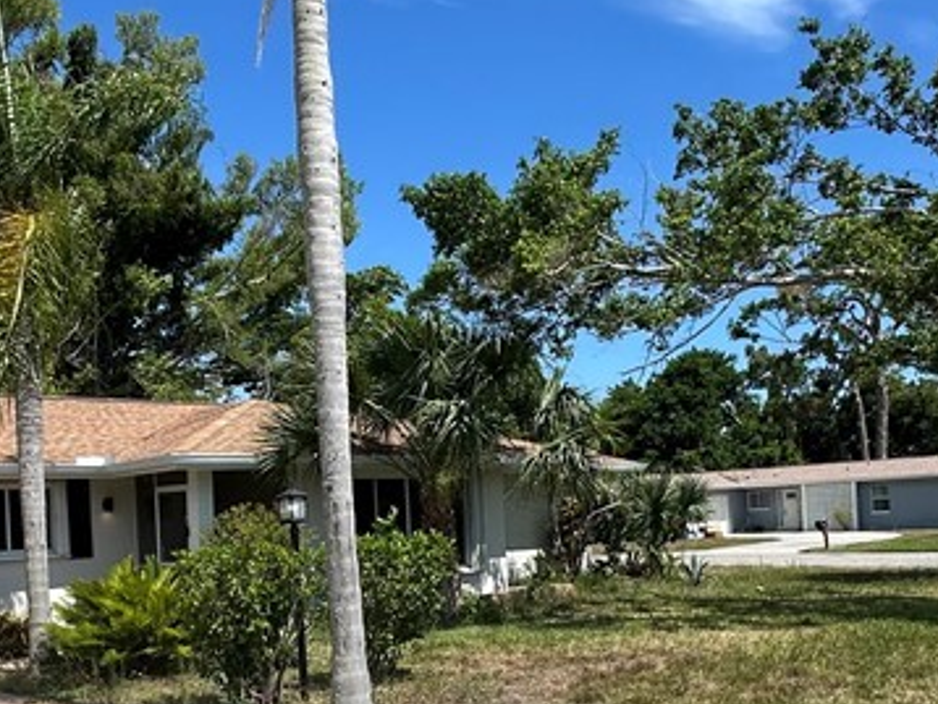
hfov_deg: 46.5
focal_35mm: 40
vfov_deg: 35.3
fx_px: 1085
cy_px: 513
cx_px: 367
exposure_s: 1/2132
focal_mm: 2.22
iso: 50
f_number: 2.2
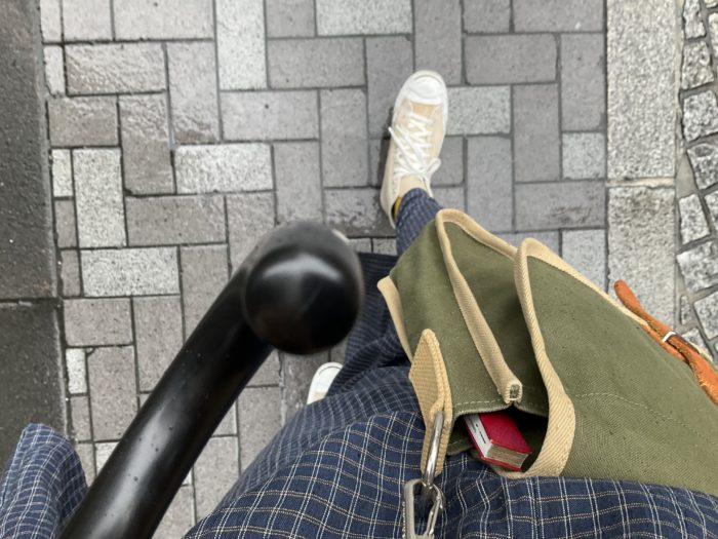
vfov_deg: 48.2
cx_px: 359
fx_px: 602
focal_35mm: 29
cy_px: 270
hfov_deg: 61.7
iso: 20
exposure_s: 1/122
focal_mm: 3
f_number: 1.8
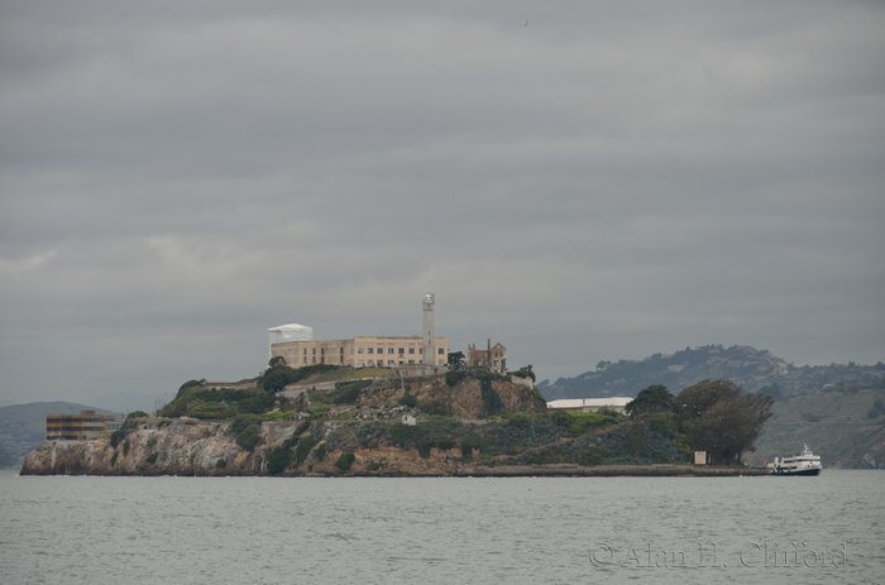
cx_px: 442
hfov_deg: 10.2
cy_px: 292
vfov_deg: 6.7
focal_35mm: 202
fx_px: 4966
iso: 100
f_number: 6.3
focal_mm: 135
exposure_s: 1/250
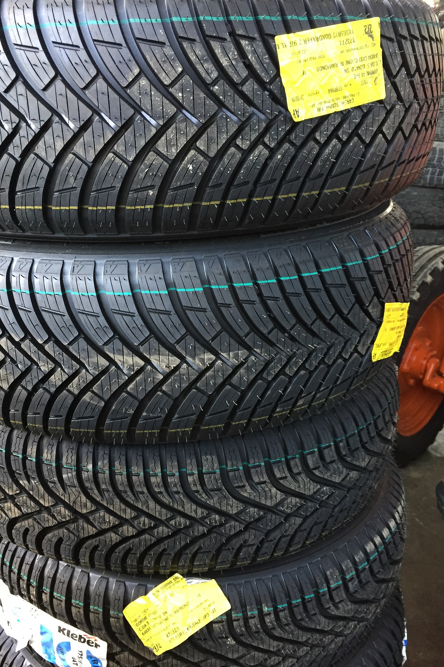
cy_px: 341
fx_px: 611
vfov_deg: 57.2
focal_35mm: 33
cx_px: 196
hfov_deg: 39.9
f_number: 2.2
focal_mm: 4.15
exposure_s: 1/33
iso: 200
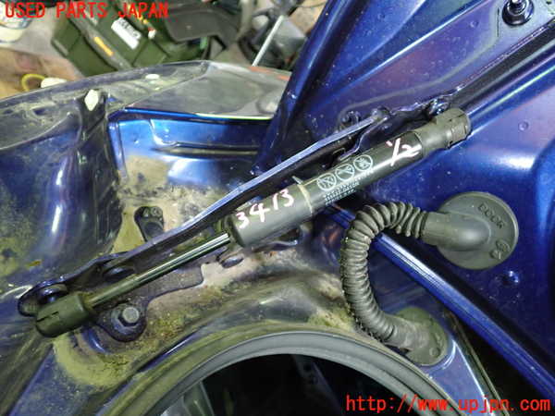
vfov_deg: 46.8
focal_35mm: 30
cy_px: 208
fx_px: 481
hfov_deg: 60.0
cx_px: 278
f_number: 2.3
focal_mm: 5.4
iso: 400
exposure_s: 1/30
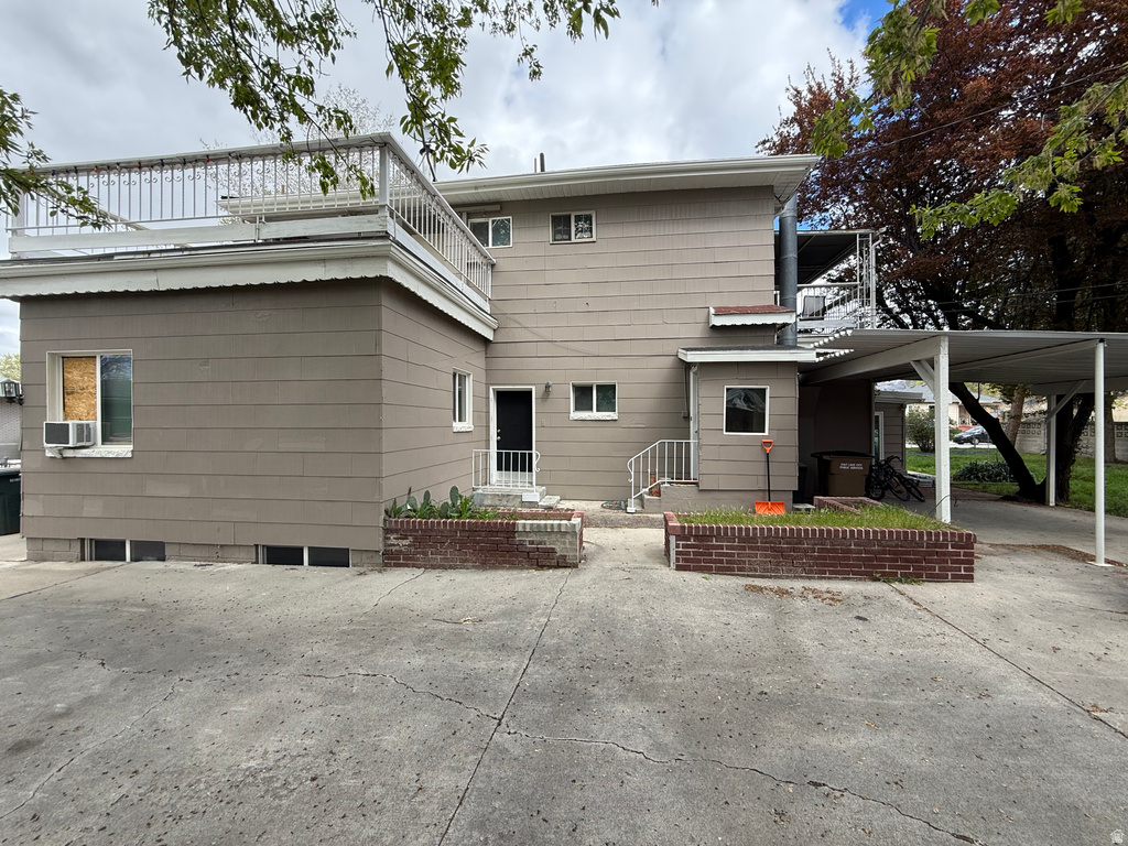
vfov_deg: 85.7
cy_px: 423
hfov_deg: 102.1
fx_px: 456
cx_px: 564
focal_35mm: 14
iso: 50
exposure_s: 1/518
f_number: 2.2
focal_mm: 2.22
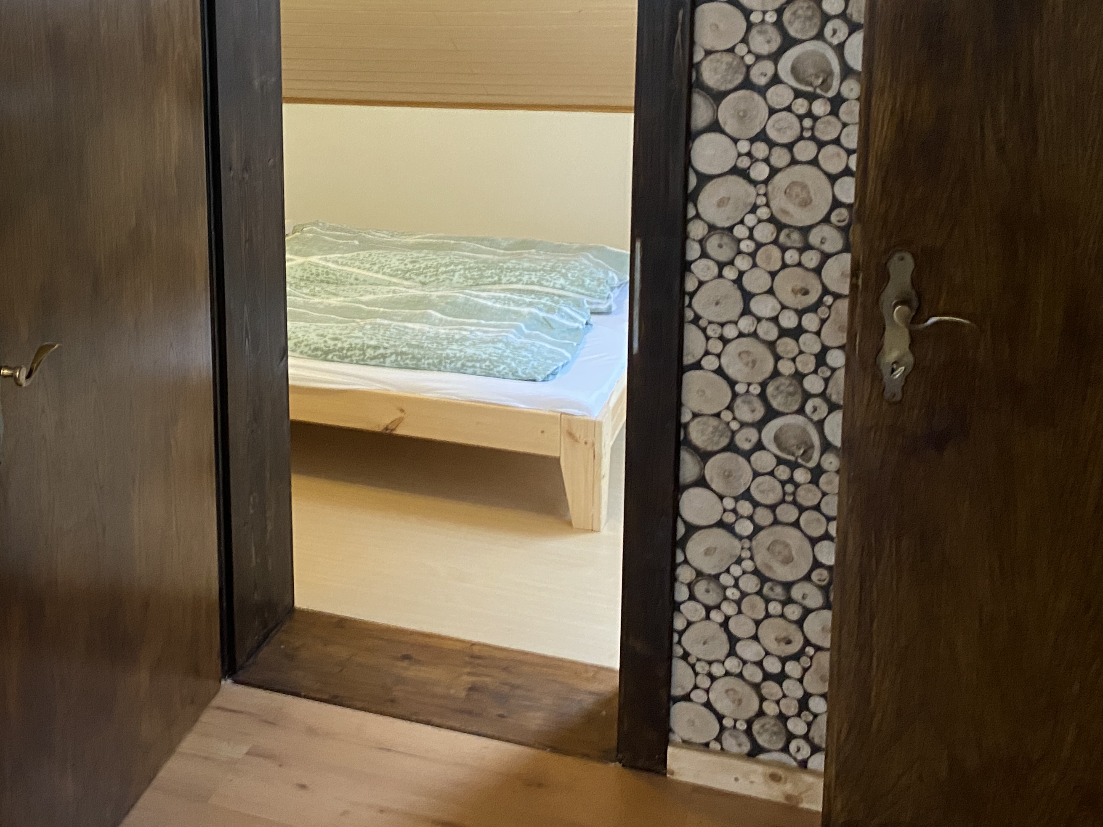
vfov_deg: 35.3
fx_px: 1275
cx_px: 283
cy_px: 231
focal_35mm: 40
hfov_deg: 45.3
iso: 500
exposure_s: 1/33
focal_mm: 4.25
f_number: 1.8
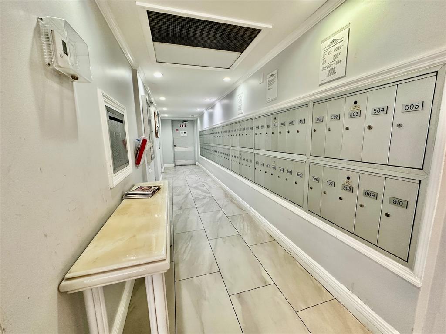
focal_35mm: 14
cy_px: 167
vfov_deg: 85.7
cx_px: 223
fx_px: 180
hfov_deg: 102.1
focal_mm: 2.22
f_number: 2.2
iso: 250
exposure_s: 1/120
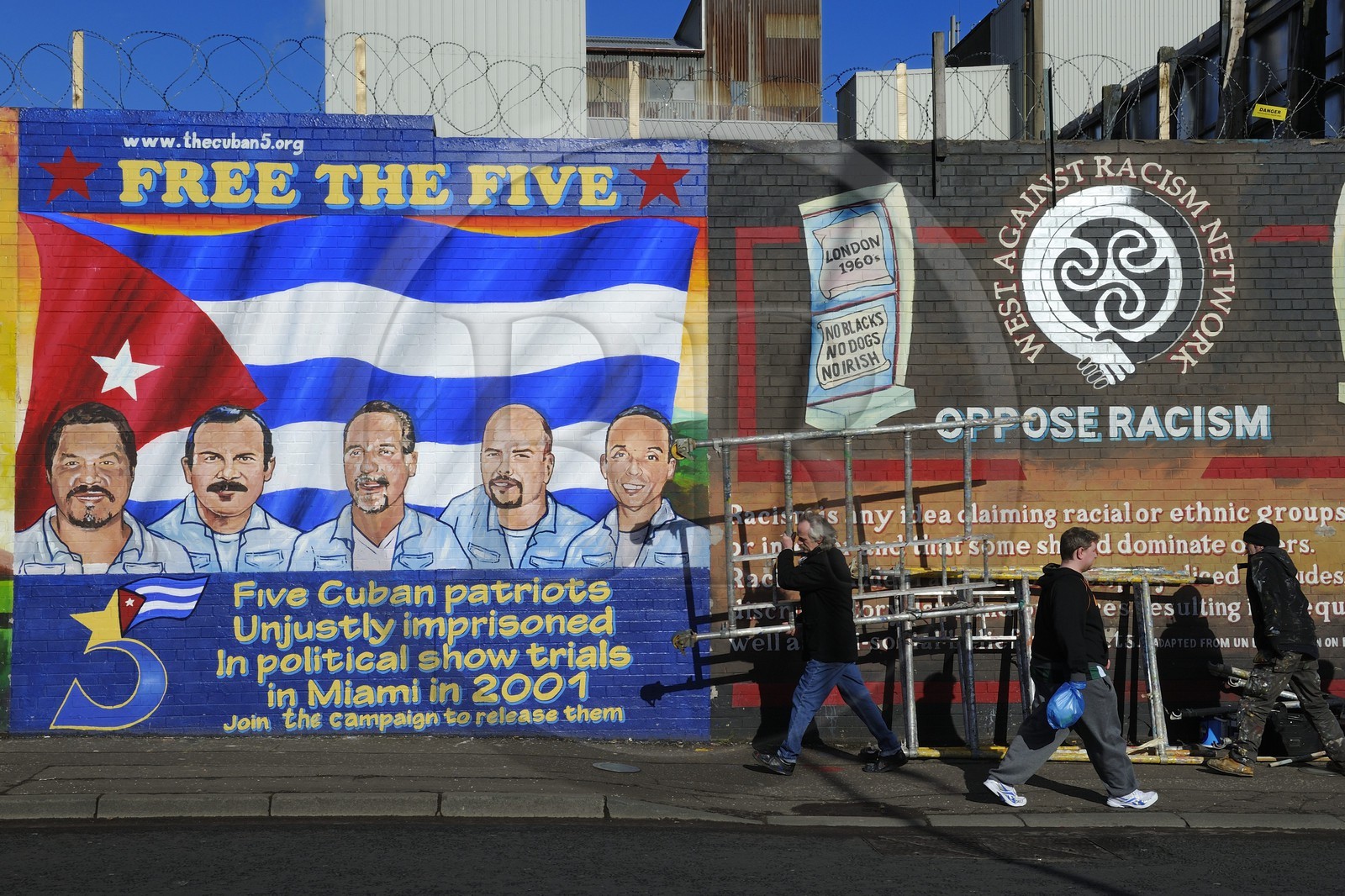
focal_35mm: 48
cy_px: 448
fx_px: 1793
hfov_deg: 41.1
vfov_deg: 28.1
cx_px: 672
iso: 400
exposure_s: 1/400
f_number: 16
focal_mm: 48
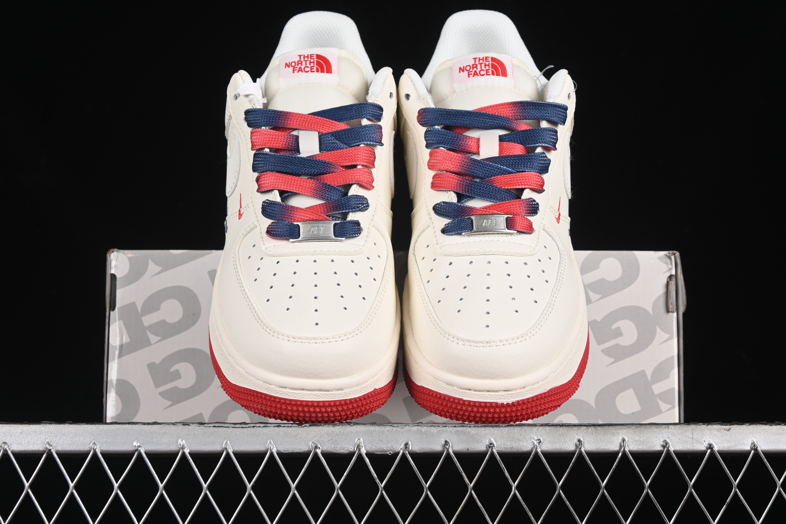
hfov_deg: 27.0
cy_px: 262
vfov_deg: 18.2
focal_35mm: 75
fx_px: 1637
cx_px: 393
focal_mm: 50
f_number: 8
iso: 160
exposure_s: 1/80
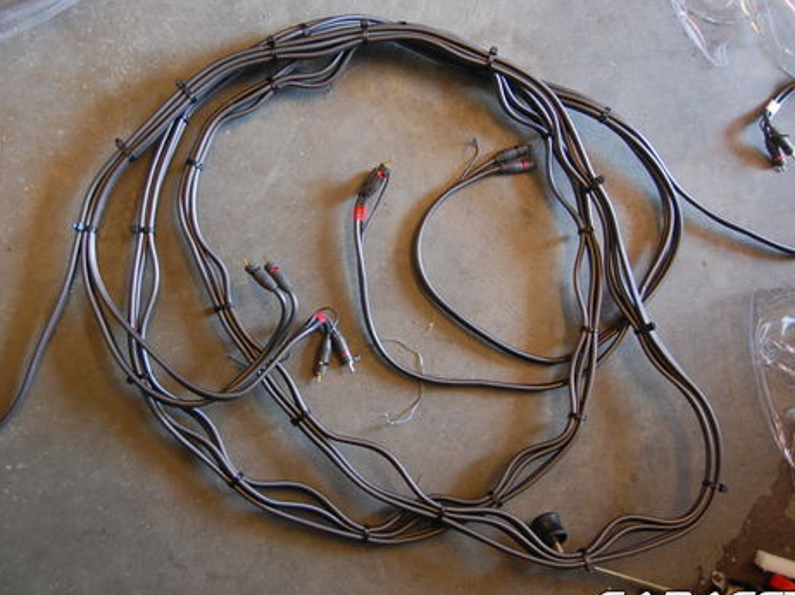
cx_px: 340
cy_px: 252
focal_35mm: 48
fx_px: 1102
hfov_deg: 39.6
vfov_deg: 30.2
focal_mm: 24
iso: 800
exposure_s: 1/30
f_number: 4
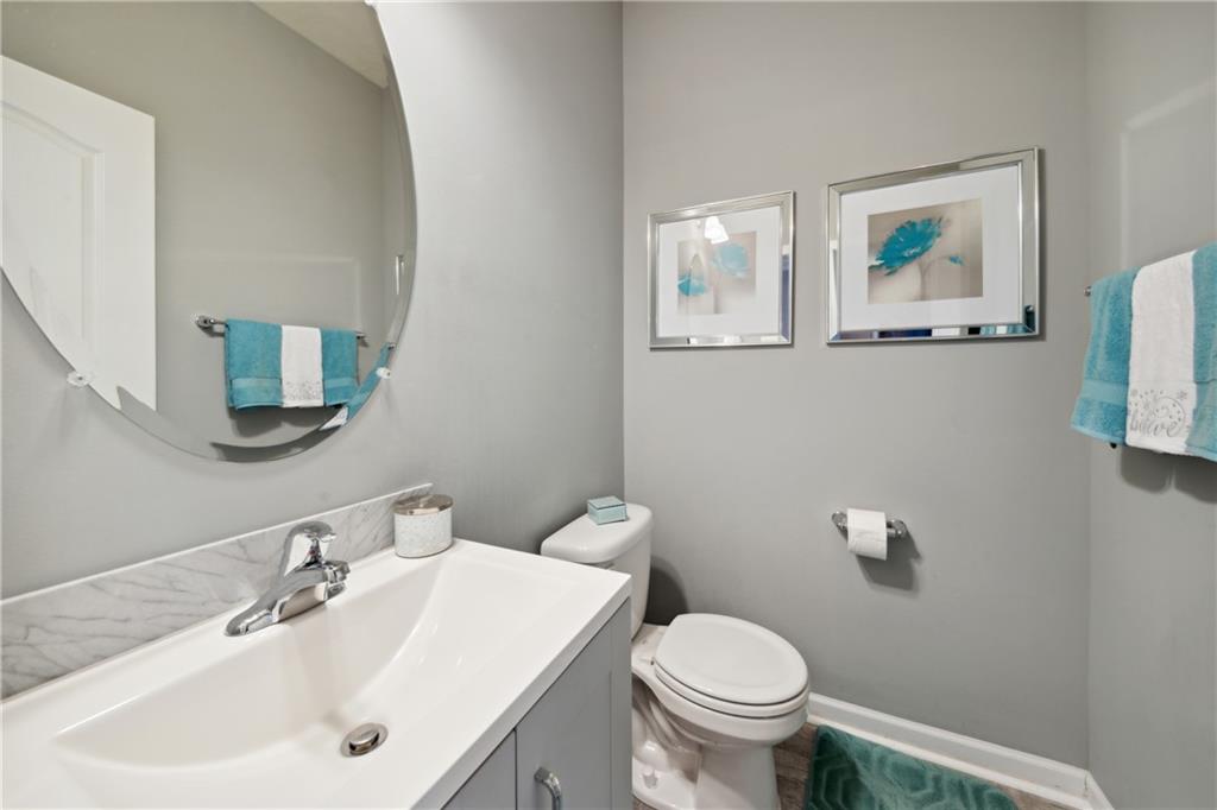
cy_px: 405
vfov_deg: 90.0
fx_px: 406
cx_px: 608
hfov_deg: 112.6
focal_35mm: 12
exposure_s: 1/40
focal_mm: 12
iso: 400
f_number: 8
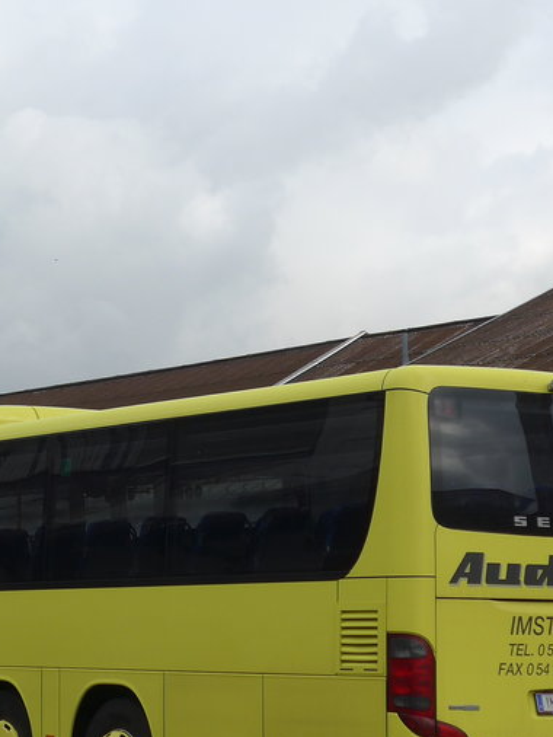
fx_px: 2320
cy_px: 421
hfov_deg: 13.6
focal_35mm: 109
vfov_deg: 18.0
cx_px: 175
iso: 80
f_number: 3
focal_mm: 9.5
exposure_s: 1/1600
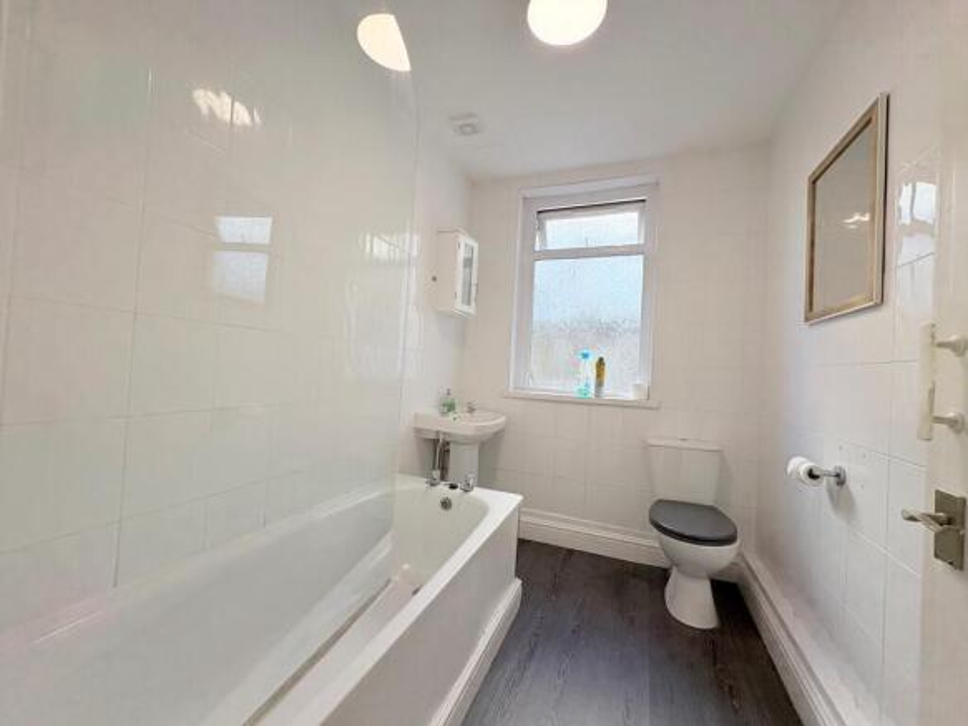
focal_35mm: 14
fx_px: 391
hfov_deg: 102.1
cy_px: 363
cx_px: 484
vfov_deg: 85.7
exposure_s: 1/111
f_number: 2.2
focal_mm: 2.22
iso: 80
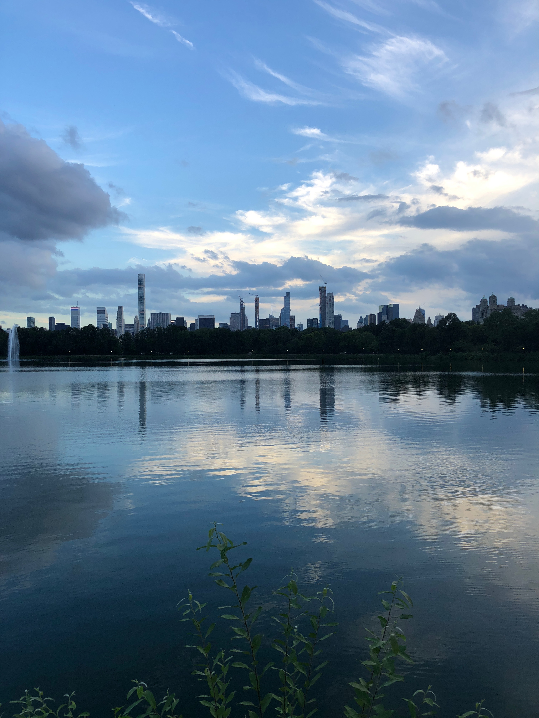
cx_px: 270
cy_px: 359
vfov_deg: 63.4
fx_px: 581
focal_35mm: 28
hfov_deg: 49.7
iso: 20
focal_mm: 3.99
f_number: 1.8
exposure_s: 1/125
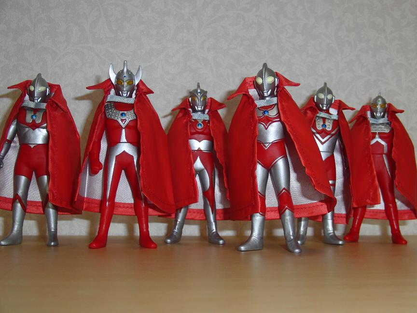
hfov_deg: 43.9
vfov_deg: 33.6
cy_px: 156
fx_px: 518
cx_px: 208
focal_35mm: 43
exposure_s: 1/50
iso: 100
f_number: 3.7
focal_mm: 7.54
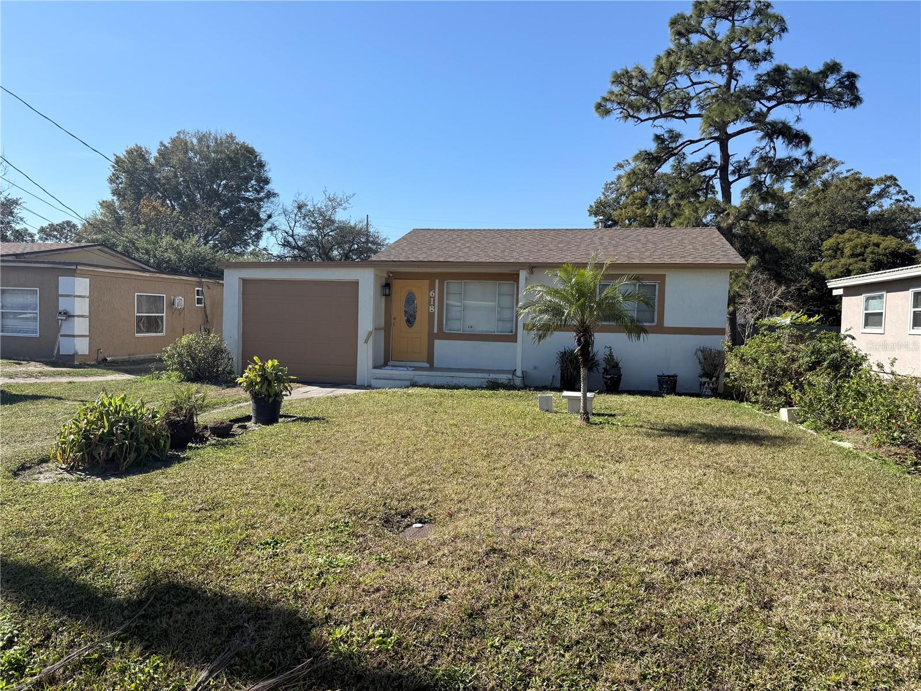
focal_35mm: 24
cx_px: 460
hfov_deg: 71.6
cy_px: 346
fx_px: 639
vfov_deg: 56.8
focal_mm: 6.76
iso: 80
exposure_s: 1/4167
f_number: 1.78
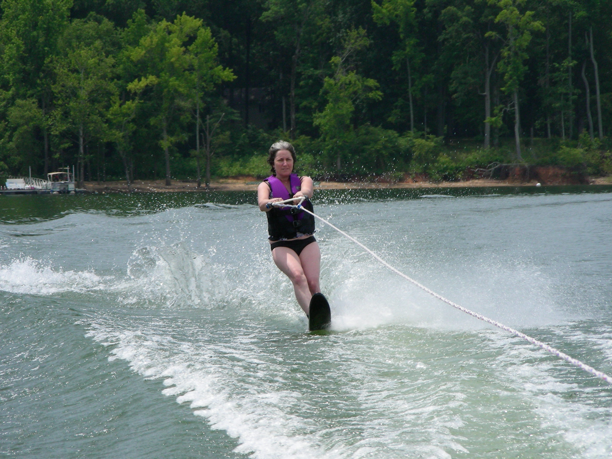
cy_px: 230
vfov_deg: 7.6
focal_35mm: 196
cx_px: 306
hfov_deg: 10.1
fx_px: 3465
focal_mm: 32.7
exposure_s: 1/476
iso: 50
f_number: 5.6
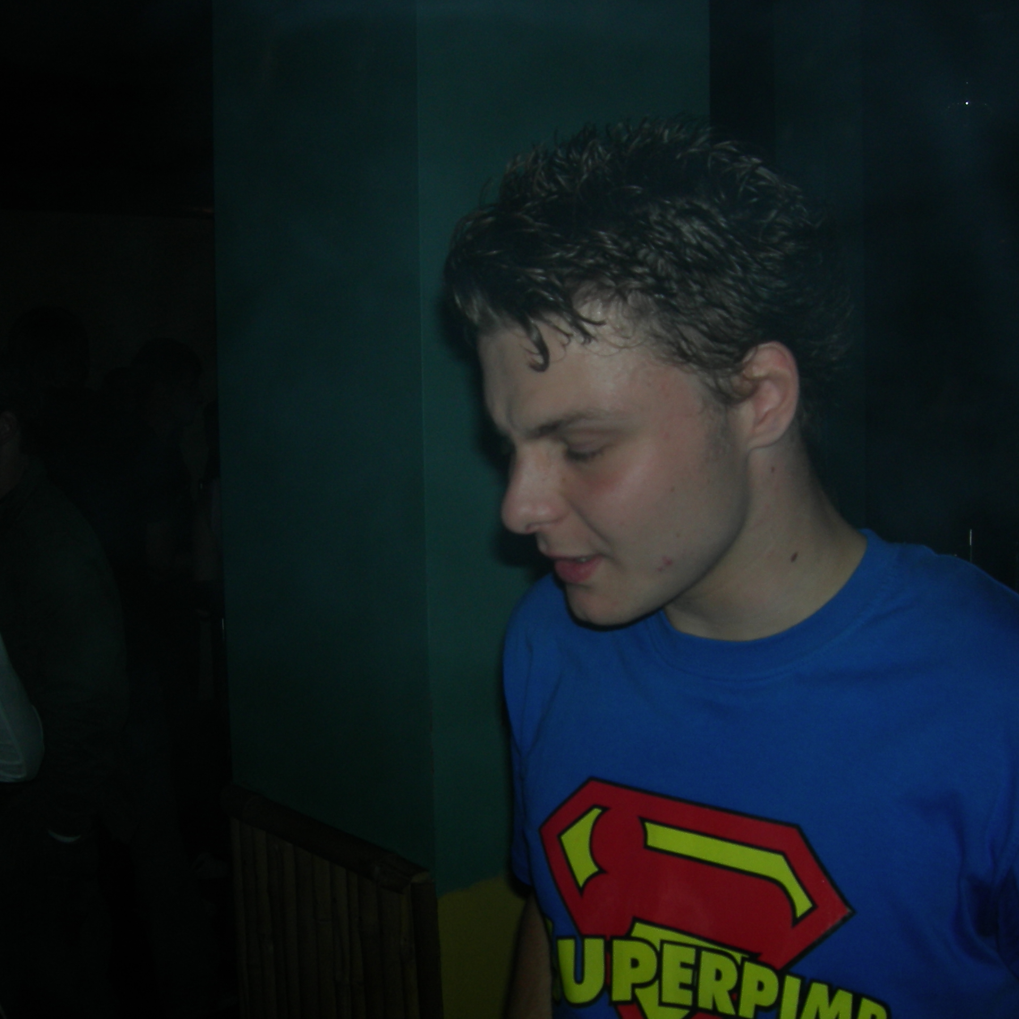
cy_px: 512
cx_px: 541
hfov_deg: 39.2
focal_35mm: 43
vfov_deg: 39.2
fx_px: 1432
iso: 64
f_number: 4.8
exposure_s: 1/60.1
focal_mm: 7.5
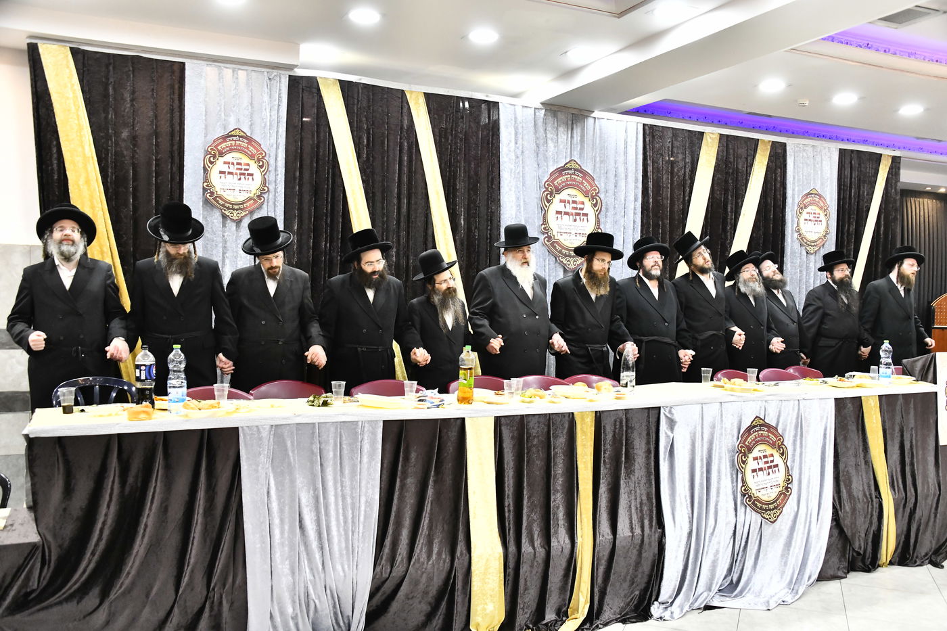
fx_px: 842
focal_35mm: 32
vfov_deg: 41.1
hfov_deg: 58.7
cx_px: 474
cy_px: 316
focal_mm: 32
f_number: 5.6
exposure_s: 1/200
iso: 3200
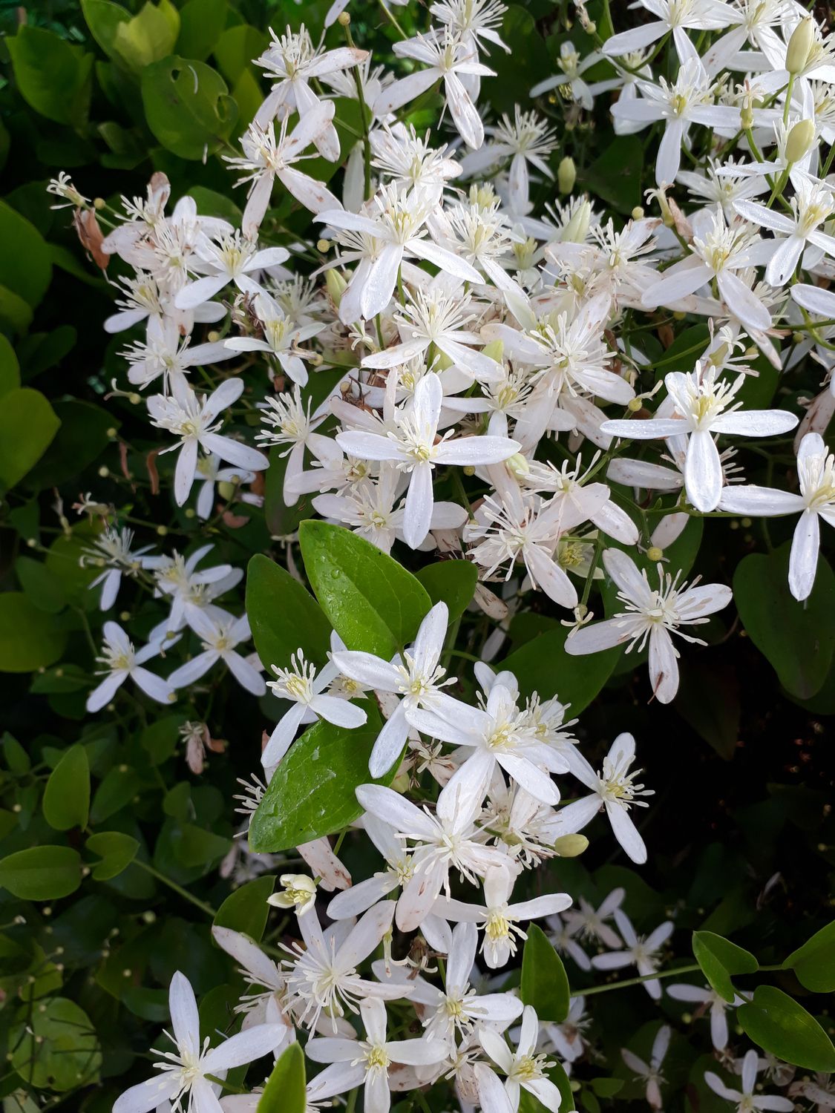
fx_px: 868
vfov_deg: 65.3
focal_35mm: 27
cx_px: 418
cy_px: 556
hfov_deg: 51.4
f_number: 1.9
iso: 40
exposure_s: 1/209
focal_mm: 3.6
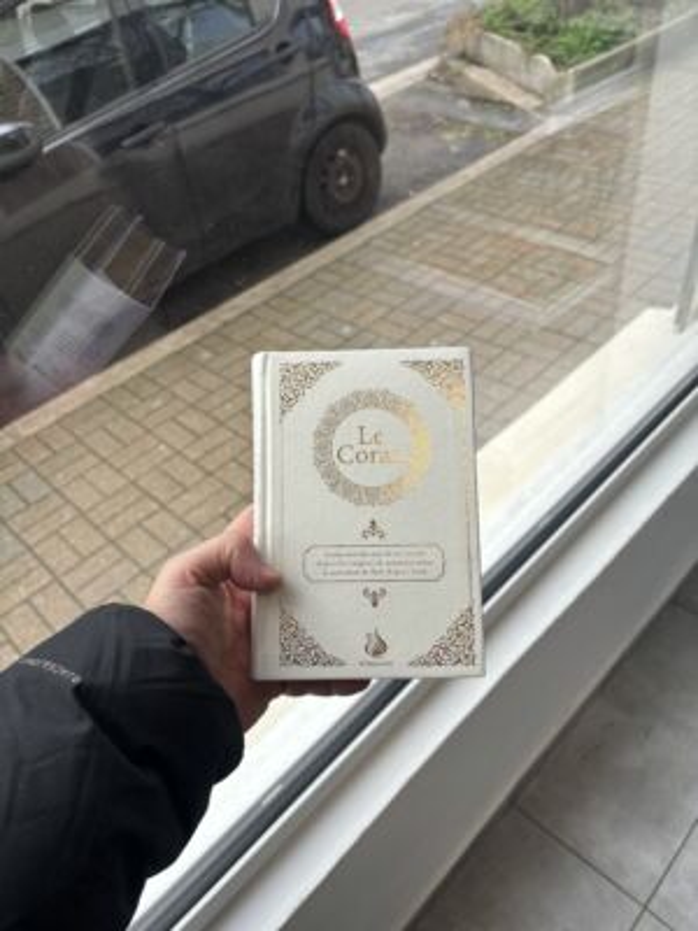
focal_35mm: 26
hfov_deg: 53.1
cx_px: 349
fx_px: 699
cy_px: 466
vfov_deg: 67.3
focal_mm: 5.96
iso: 50
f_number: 1.6
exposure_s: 1/471
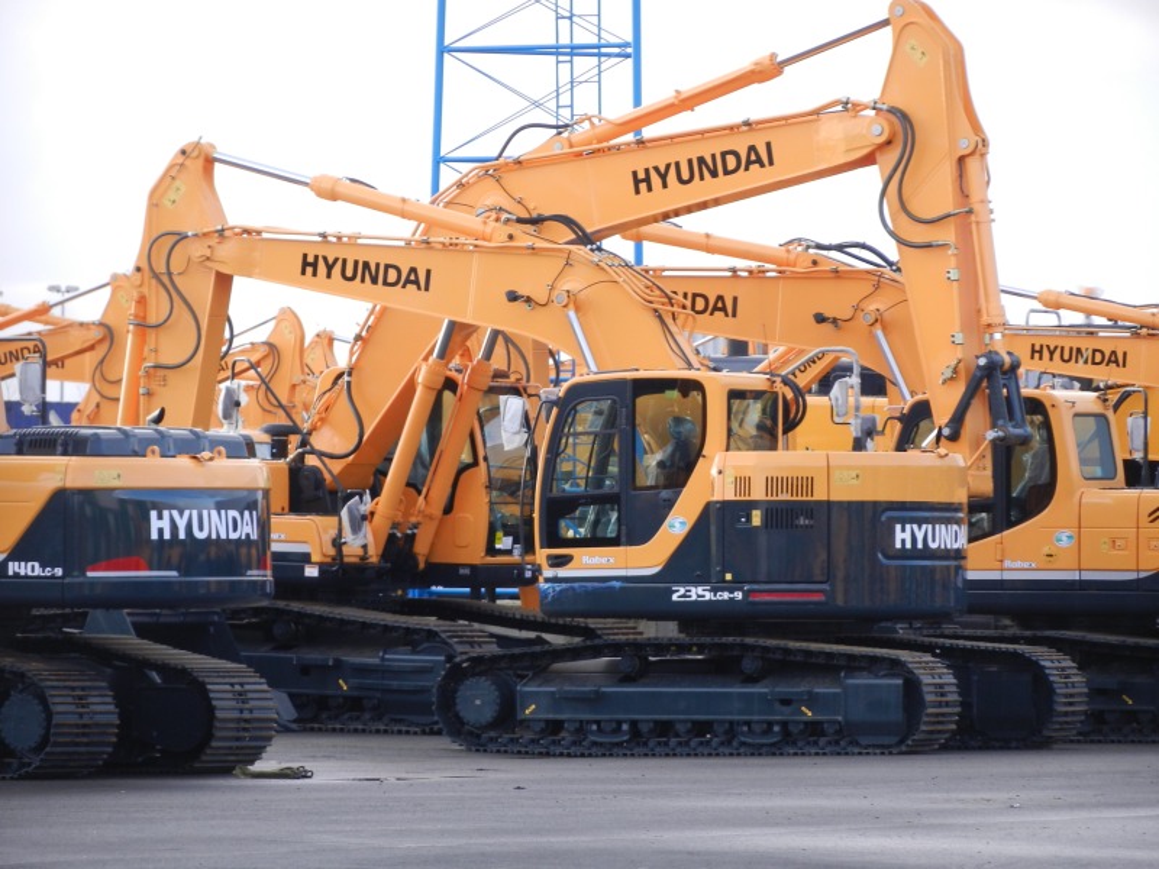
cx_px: 580
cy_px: 434
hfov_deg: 6.8
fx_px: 9777
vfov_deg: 5.1
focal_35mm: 292
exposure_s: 1/125
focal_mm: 52.6
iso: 160
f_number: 5.3
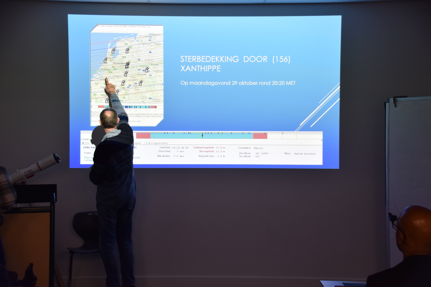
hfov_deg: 27.0
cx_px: 216
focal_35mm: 75
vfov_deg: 18.2
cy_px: 144
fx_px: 898
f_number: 4.8
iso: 800
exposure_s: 1/60
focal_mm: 50
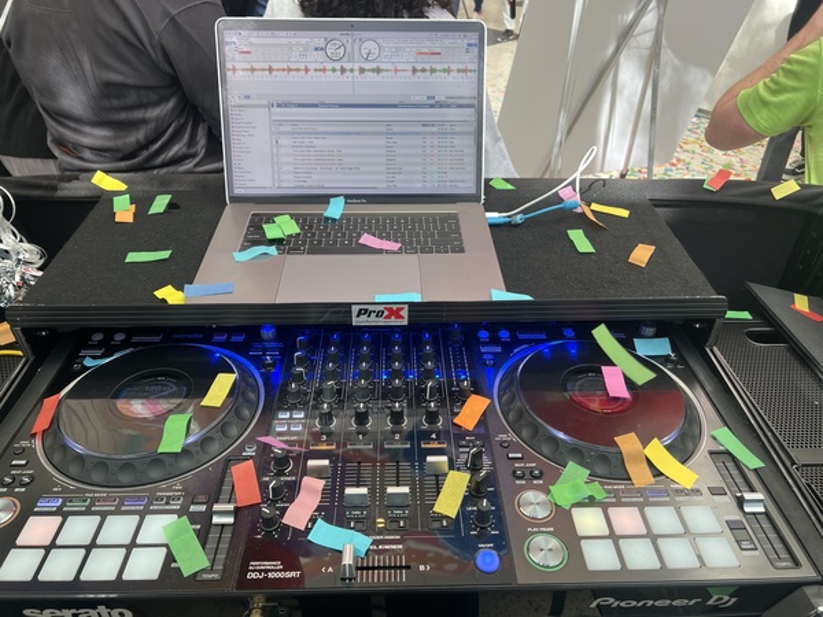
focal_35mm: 26
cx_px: 412
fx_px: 618
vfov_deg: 53.1
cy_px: 308
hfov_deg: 67.3
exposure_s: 1/120
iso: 50
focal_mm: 5.7
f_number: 1.5
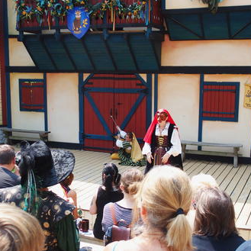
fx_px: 377
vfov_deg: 36.8
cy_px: 127
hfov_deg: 36.7
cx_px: 101
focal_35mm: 46
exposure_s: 1/125
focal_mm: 8.1
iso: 100
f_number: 3.2
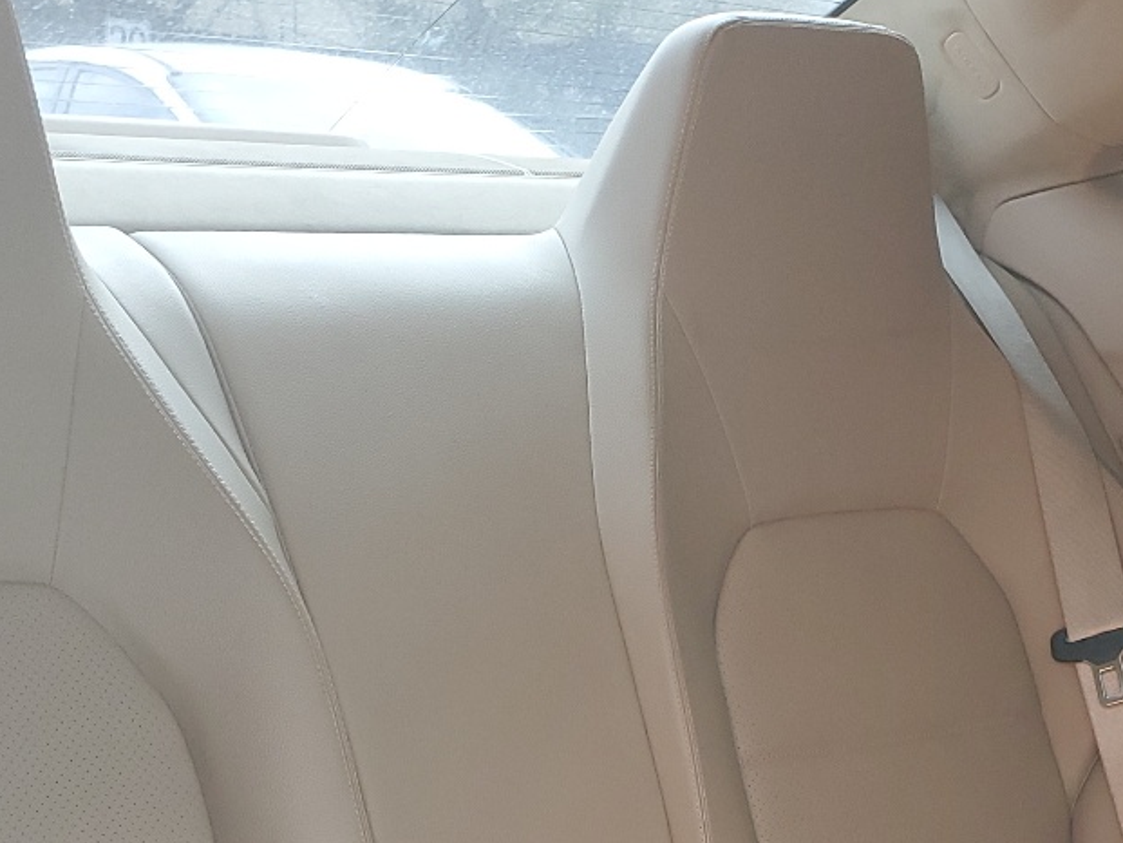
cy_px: 975
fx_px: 2174
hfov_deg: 28.7
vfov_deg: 20.7
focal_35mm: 67
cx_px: 772
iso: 57
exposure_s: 1/100
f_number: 1.5
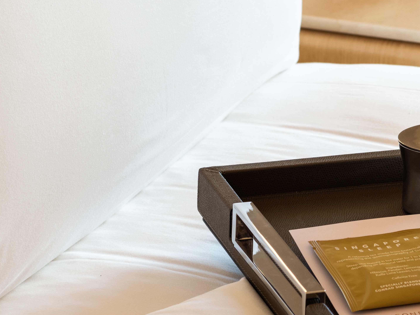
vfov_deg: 6.3
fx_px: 2875
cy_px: 57
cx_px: 525
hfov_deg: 8.3
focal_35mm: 237
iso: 200
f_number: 8
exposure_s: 1/10
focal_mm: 85
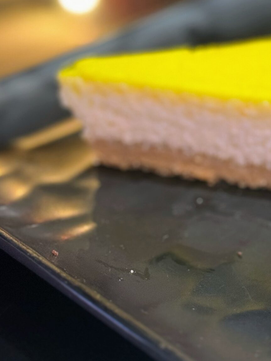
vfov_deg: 18.3
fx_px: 1117
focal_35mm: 107
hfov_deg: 13.6
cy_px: 95
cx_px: 292
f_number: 1.78
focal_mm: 6.86
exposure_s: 1/33
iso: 250
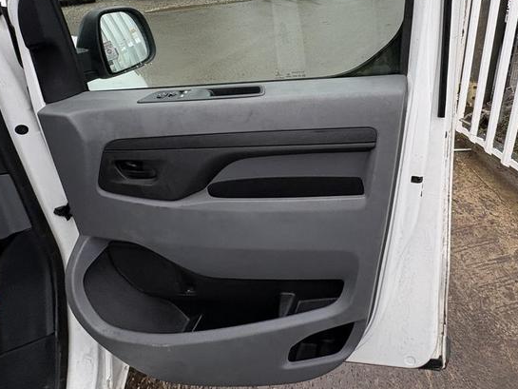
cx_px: 342
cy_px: 77
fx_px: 344
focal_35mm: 23
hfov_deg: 71.9
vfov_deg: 54.8
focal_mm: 2.22
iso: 40
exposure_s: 1/99
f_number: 2.2
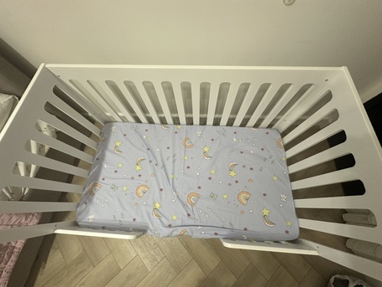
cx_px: 191
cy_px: 144
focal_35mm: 14
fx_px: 155
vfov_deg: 85.7
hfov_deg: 102.0
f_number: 2.2
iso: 250
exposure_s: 1/60
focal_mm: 2.22
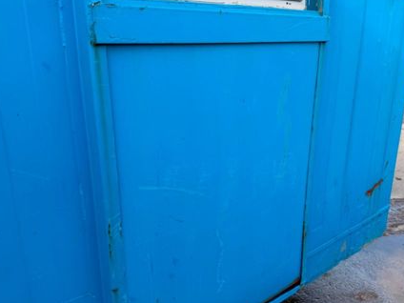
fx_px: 397
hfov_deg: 53.9
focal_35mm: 34
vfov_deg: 41.7
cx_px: 212
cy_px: 176
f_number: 1.78
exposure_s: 1/772
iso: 80
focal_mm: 6.76
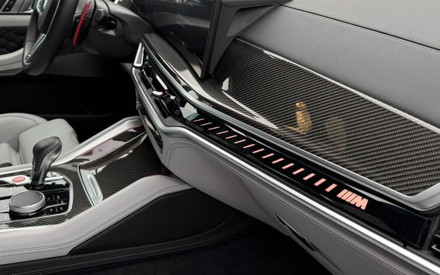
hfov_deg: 55.3
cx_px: 222
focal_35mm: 35
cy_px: 70
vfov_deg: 35.5
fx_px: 420
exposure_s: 1/81
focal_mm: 6.76
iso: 160
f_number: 1.78
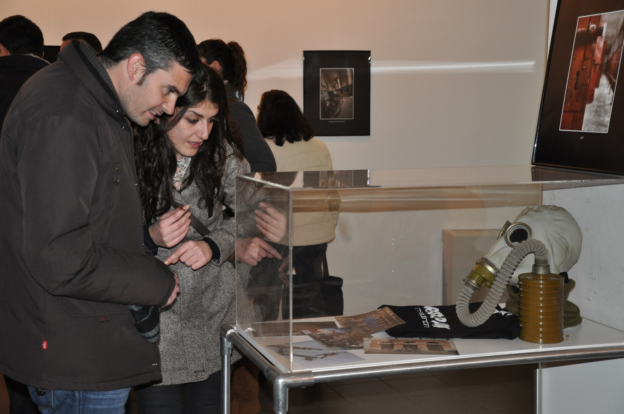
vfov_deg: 23.7
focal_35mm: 57
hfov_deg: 35.1
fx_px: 987
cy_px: 207
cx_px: 312
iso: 800
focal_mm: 38
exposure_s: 1/60
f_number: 4.5
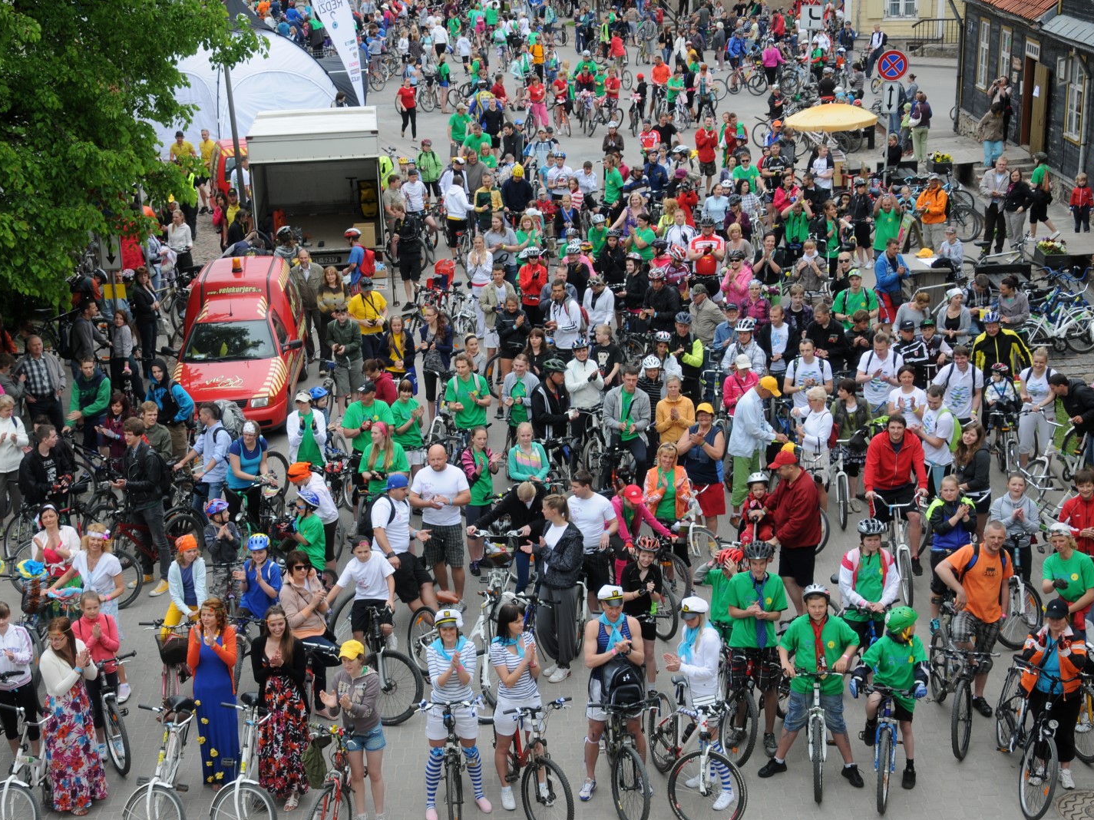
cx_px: 509
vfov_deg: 25.4
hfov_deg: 33.5
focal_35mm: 58
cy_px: 408
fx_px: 1818
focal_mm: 35
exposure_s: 1/200
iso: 200
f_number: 7.1
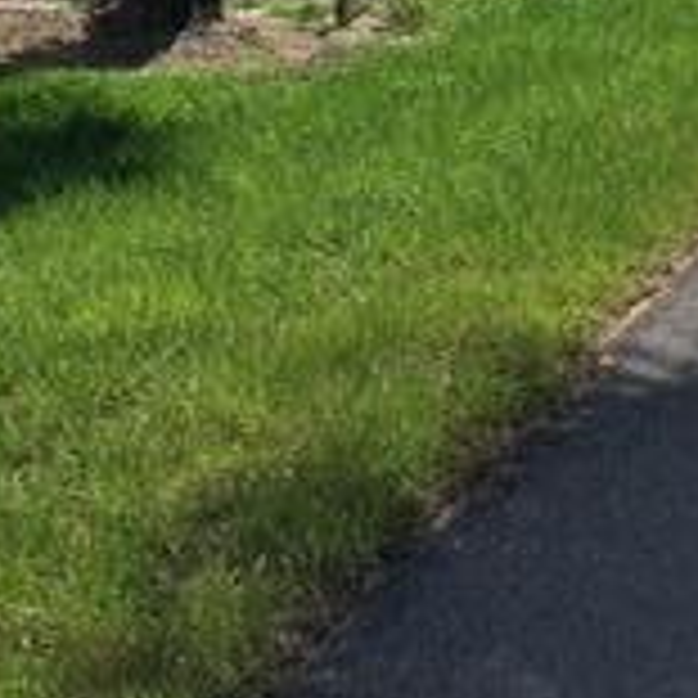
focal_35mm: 106
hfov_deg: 16.4
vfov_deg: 15.8
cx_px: 383
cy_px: -131
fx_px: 2418
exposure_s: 1/1451
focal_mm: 4.15
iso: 25
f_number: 2.2
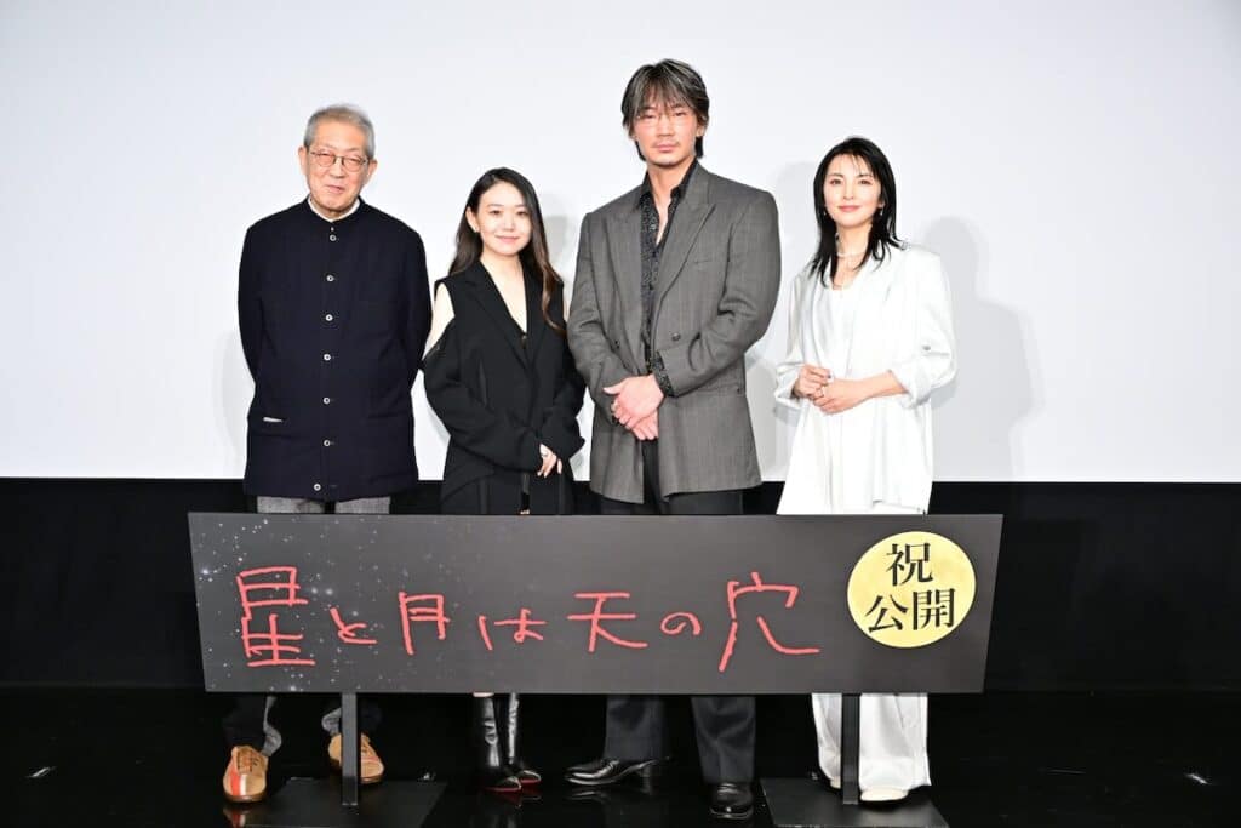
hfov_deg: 48.5
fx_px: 1379
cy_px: 414
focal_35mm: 40
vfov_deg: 33.4
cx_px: 620
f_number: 5
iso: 2500
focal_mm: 40
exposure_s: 1/200
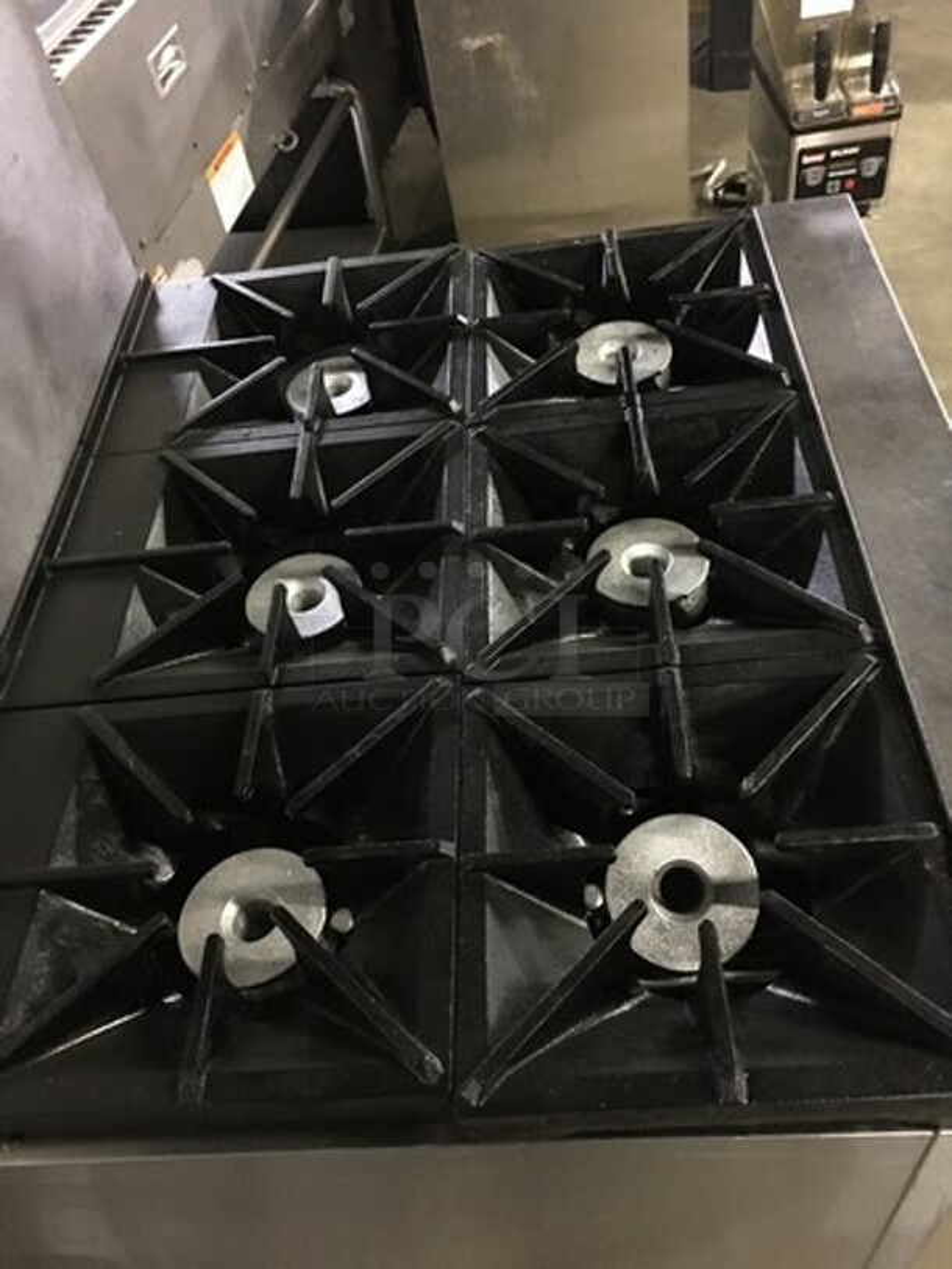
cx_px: 476
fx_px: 1063
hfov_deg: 48.2
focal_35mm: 29
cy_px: 634
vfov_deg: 61.7
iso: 200
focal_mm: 4.15
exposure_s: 1/4
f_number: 2.2
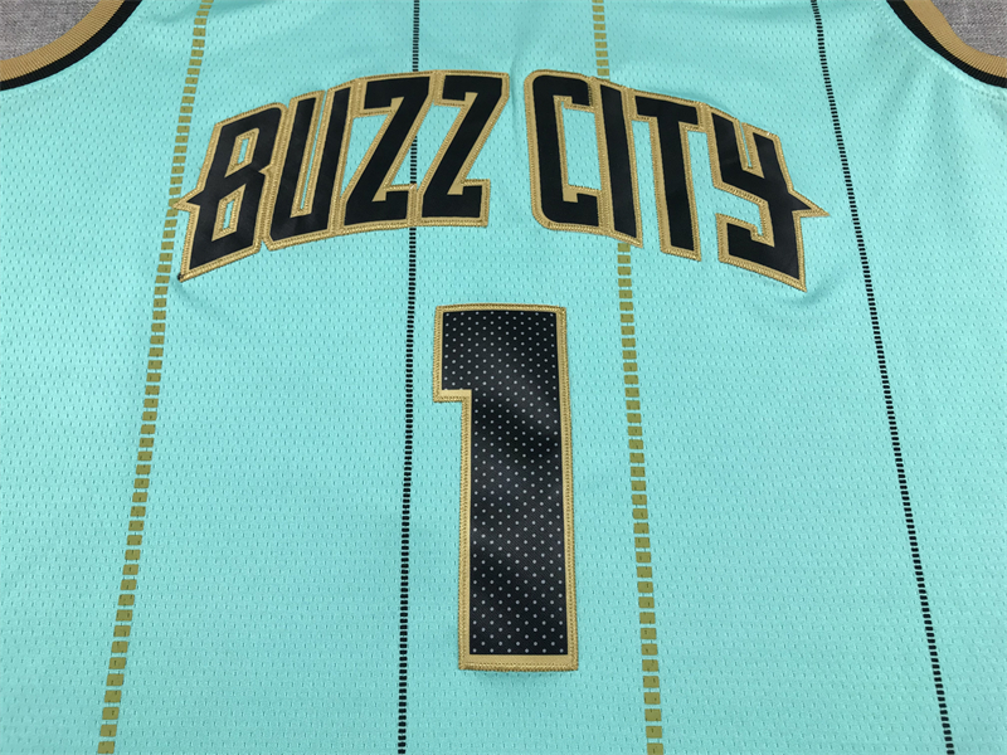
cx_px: 504
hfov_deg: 63.4
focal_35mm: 28
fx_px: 815
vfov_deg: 49.7
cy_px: 378
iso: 32
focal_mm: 3.99
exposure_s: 1/100
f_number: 1.8
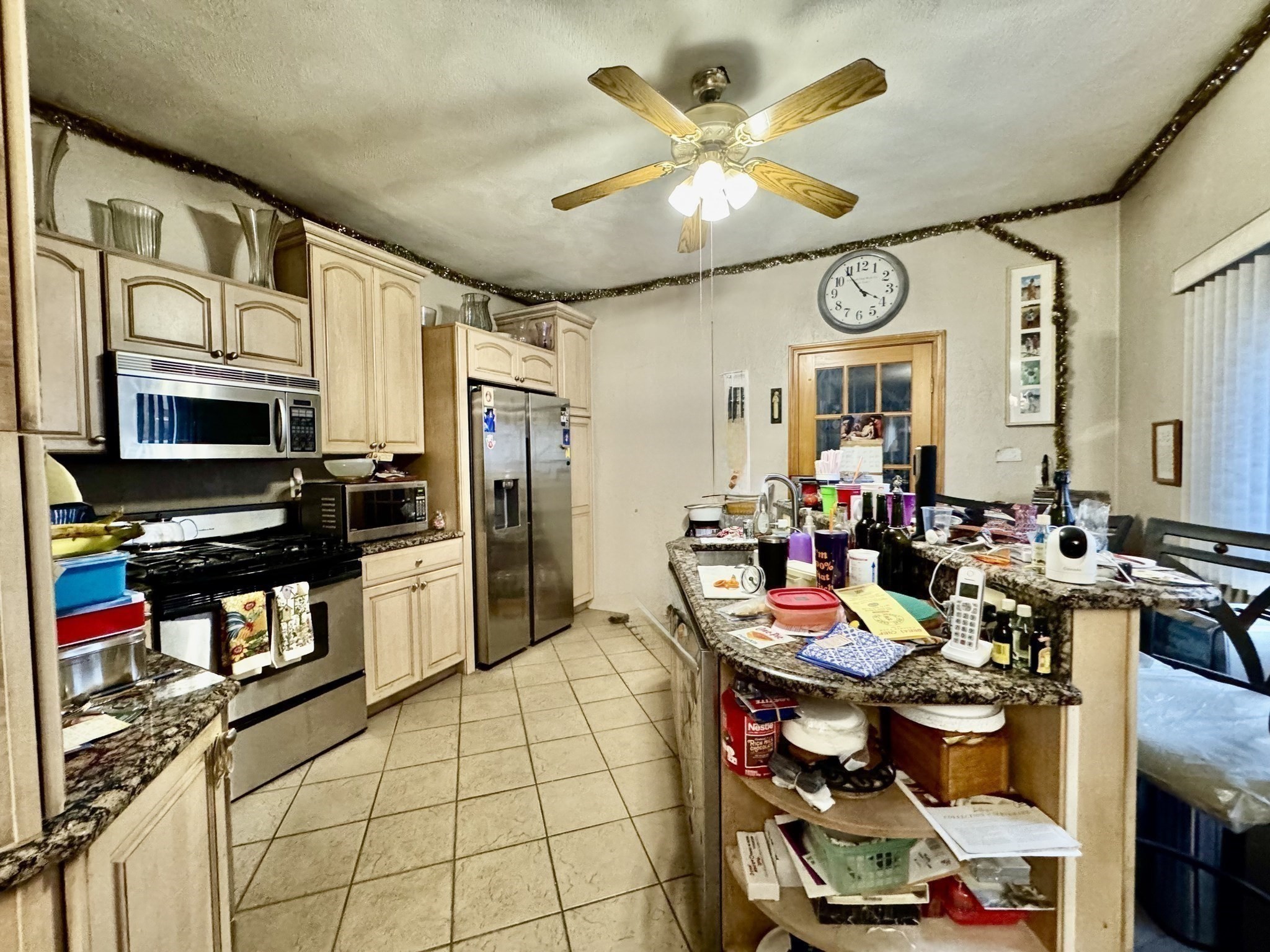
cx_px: 635
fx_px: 514
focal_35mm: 14
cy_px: 476
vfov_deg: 85.7
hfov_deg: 102.1
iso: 800
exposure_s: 1/60
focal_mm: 2.22
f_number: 2.2
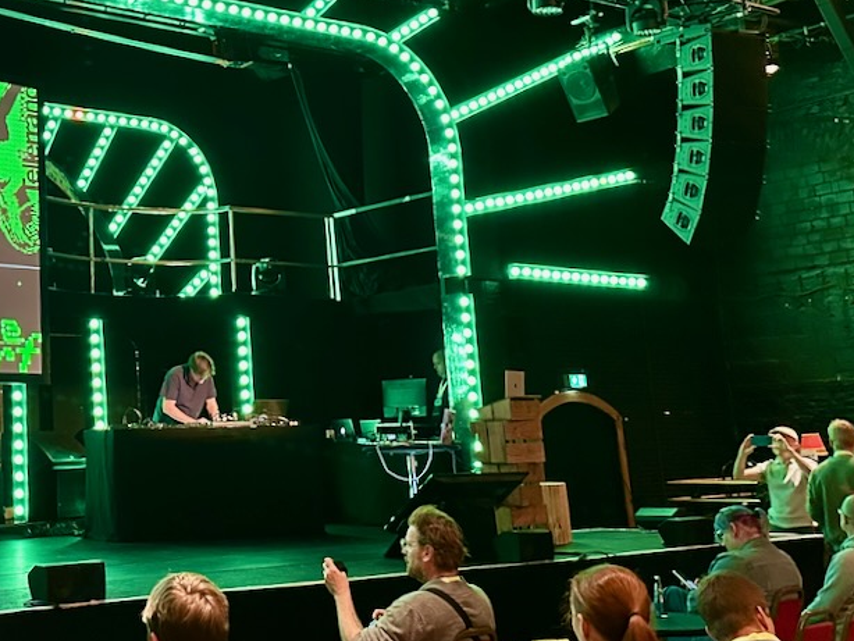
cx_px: 89
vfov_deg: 28.8
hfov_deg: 35.9
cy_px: 184
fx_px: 1234
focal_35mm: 50
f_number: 1.78
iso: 640
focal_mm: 6.86
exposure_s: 1/33
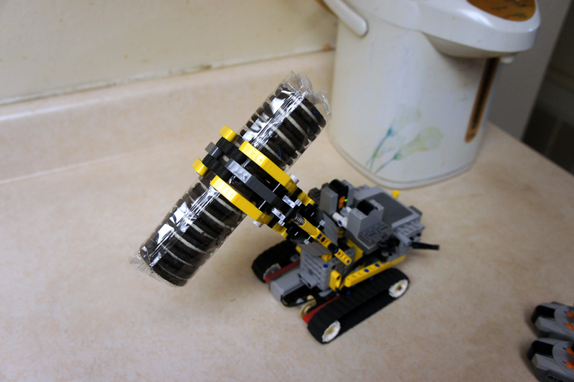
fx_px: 478
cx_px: 287
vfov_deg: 43.5
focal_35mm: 30
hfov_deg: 62.0
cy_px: 191
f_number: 4
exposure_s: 1/30
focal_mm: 20
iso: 500
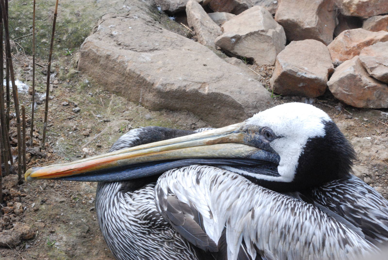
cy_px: 130
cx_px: 194
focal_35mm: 129
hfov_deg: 15.9
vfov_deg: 10.7
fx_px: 1392
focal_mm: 86
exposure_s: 1/160
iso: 1600
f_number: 22
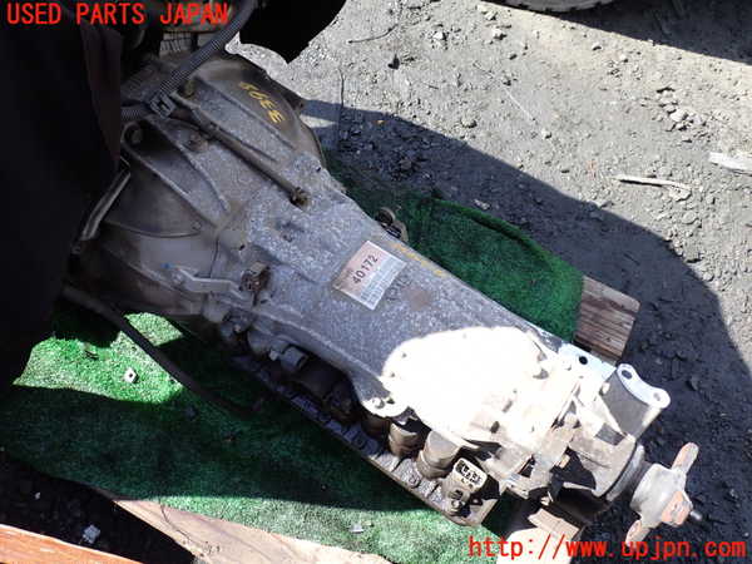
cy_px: 282
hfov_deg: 60.0
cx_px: 376
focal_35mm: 30
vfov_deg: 46.8
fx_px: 652
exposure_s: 1/250
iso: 100
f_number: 3.2
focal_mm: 5.4
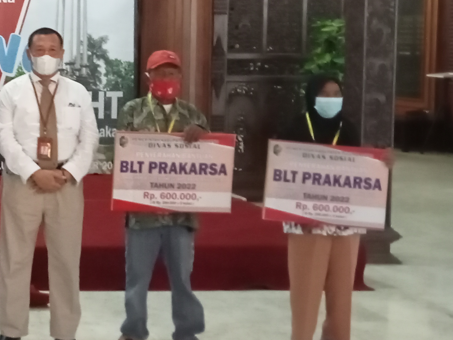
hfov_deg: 21.3
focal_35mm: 81
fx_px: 1060
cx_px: -173
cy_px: 63
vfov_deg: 18.0
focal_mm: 3.46
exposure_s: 1/25
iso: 1829
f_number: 2.2
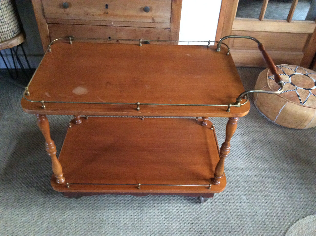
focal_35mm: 32
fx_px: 292
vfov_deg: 44.1
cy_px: 118
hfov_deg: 56.9
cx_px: 158
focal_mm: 3.3
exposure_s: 1/17
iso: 400
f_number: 2.4
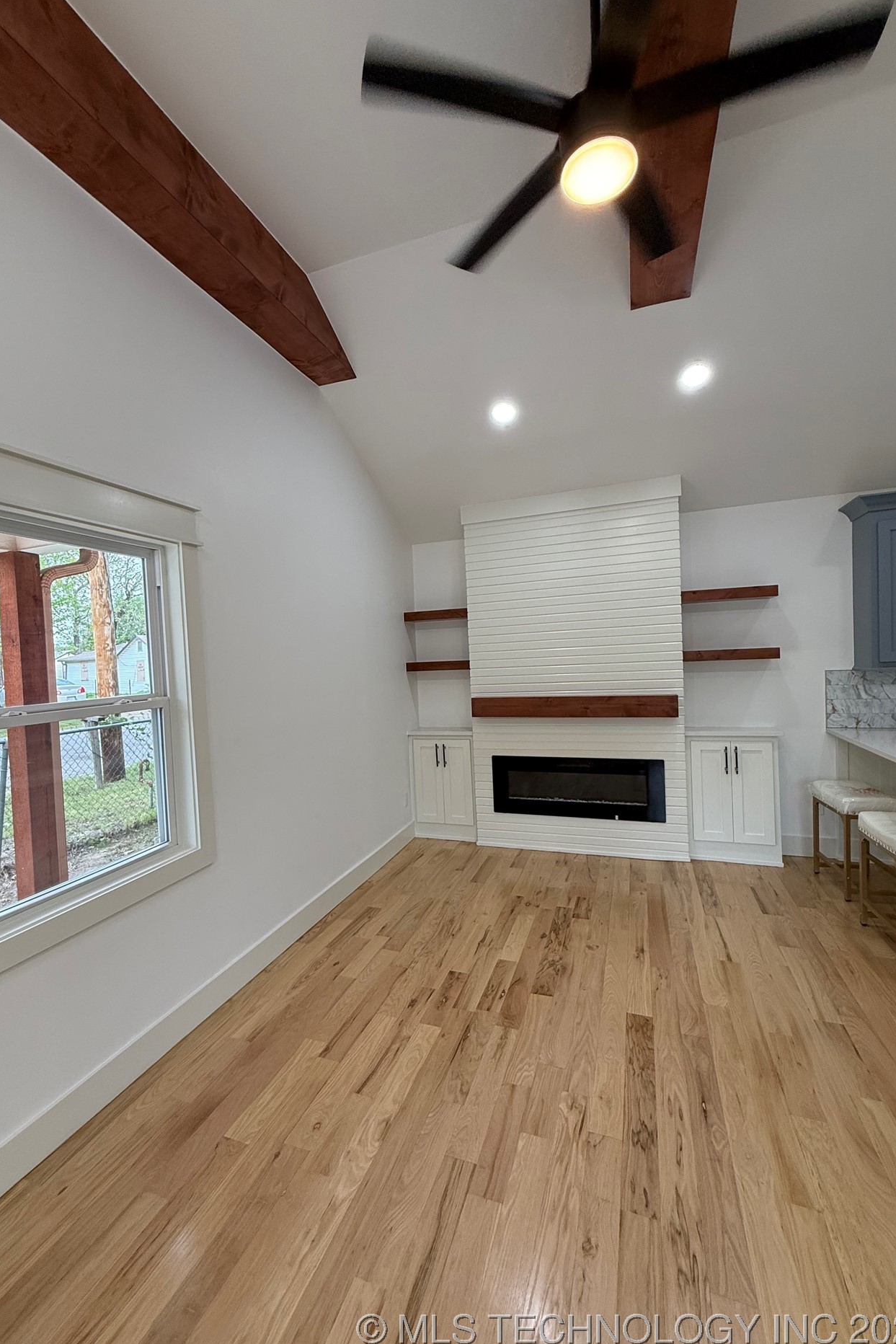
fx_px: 560
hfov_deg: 77.3
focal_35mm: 15
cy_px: 678
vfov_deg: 100.4
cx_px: 425
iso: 125
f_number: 2.2
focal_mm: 2.22
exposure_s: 1/120
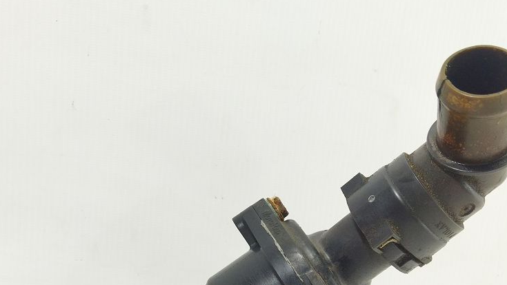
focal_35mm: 48
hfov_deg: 42.8
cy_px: 284
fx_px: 646
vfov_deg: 23.9
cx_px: 289
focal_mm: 4.71
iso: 181
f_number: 1.79
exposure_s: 1/100
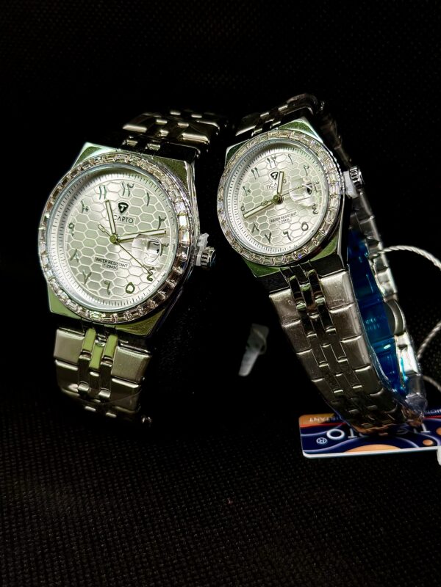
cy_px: 294
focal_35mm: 48
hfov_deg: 30.3
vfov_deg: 39.7
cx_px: 220
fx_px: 815
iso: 80
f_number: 1.78
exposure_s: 1/196
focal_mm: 6.86
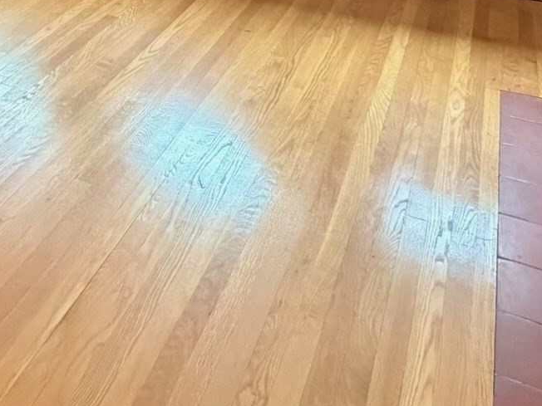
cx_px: 224
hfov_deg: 42.8
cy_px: -169
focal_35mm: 44
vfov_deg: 26.1
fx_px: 689
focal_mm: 2.22
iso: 1000
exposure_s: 1/60
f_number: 2.2
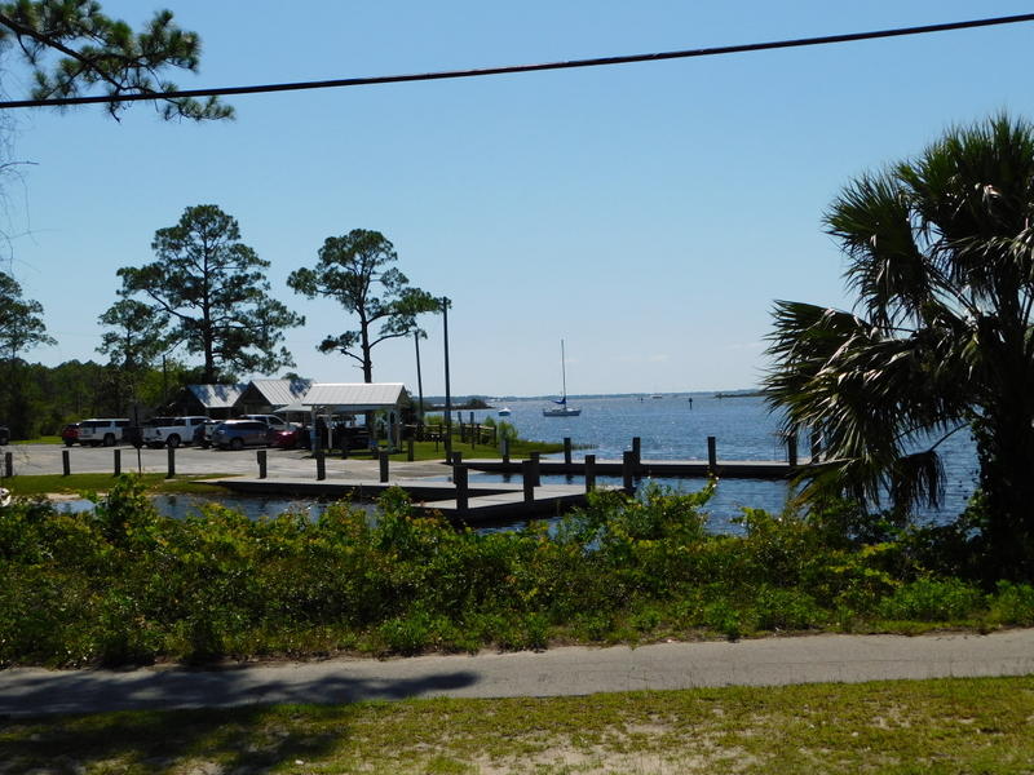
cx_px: 517
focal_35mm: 40
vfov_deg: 36.0
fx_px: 1195
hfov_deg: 46.8
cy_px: 388
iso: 125
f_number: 7.2
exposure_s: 1/640
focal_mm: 7.1
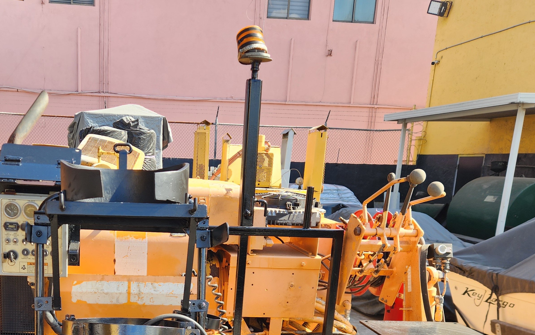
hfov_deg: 47.1
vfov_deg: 29.8
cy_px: 307
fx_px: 598
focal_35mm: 41
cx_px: 161
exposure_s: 1/385
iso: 20
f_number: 1.8
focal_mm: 5.4
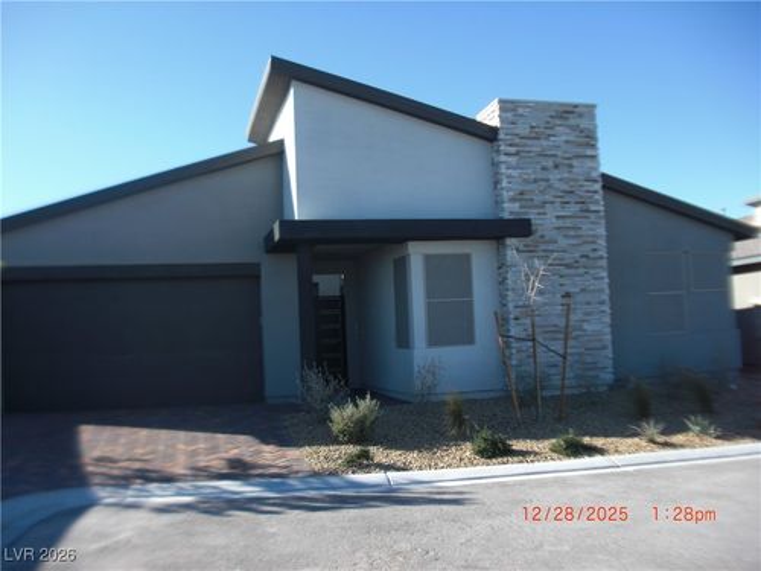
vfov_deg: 39.7
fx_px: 791
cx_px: 380
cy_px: 286
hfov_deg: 51.4
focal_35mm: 36
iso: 50
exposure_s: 1/500
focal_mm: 6.3
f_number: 2.8
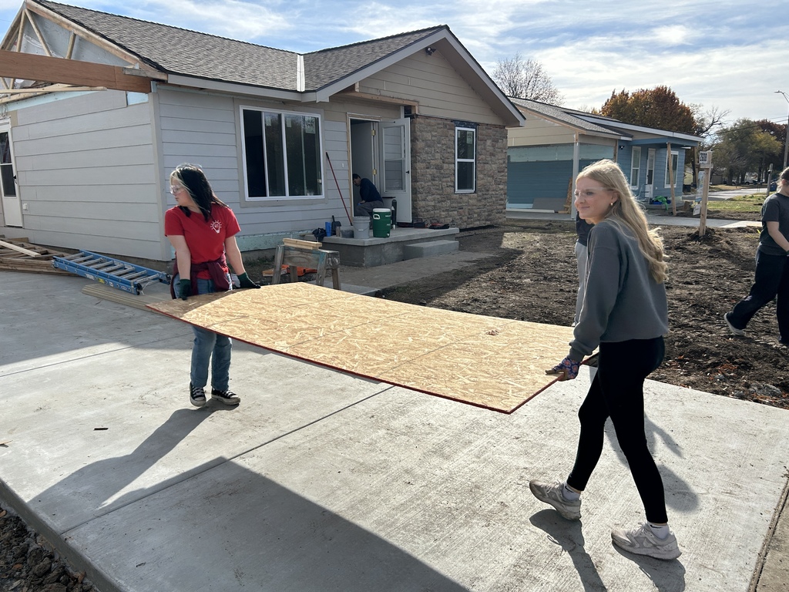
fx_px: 593
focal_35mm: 26
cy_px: 296
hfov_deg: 67.3
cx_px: 394
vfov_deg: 53.1
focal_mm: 5.7
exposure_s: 1/6579
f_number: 1.5
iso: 50
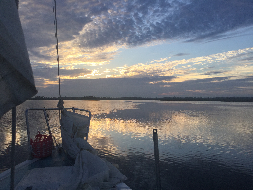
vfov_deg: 45.4
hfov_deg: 58.4
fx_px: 227
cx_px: 126
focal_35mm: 31
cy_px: 95
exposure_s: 1/420
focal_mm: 3.3
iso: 25
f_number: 2.4
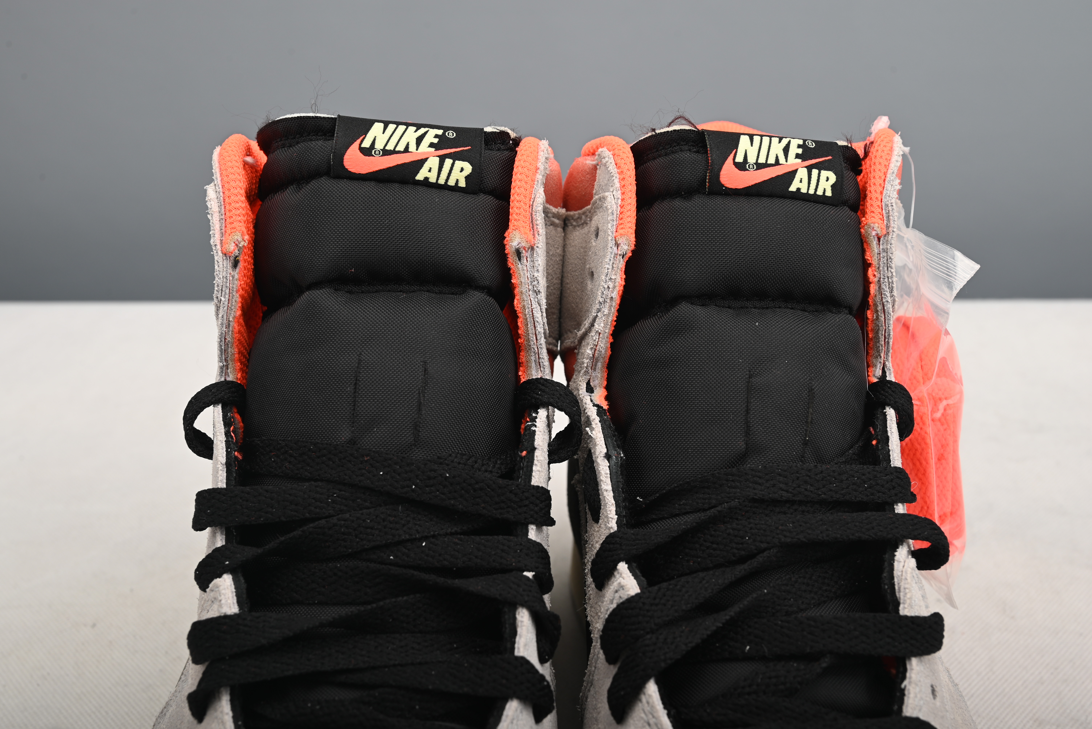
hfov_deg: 49.5
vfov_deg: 34.2
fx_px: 1183
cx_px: 546
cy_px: 364
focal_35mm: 39
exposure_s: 1/200
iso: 100
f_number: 11
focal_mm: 39
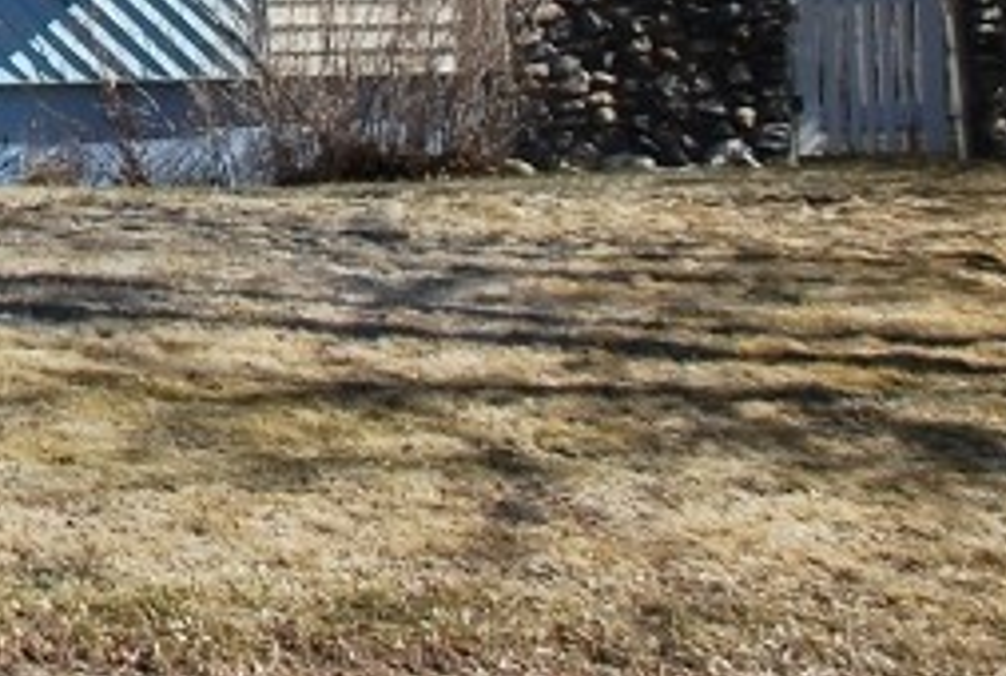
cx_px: -930
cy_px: -652
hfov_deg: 11.5
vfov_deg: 8.1
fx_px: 4566
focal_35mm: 163
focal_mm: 24
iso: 100
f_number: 7.1
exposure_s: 1/200
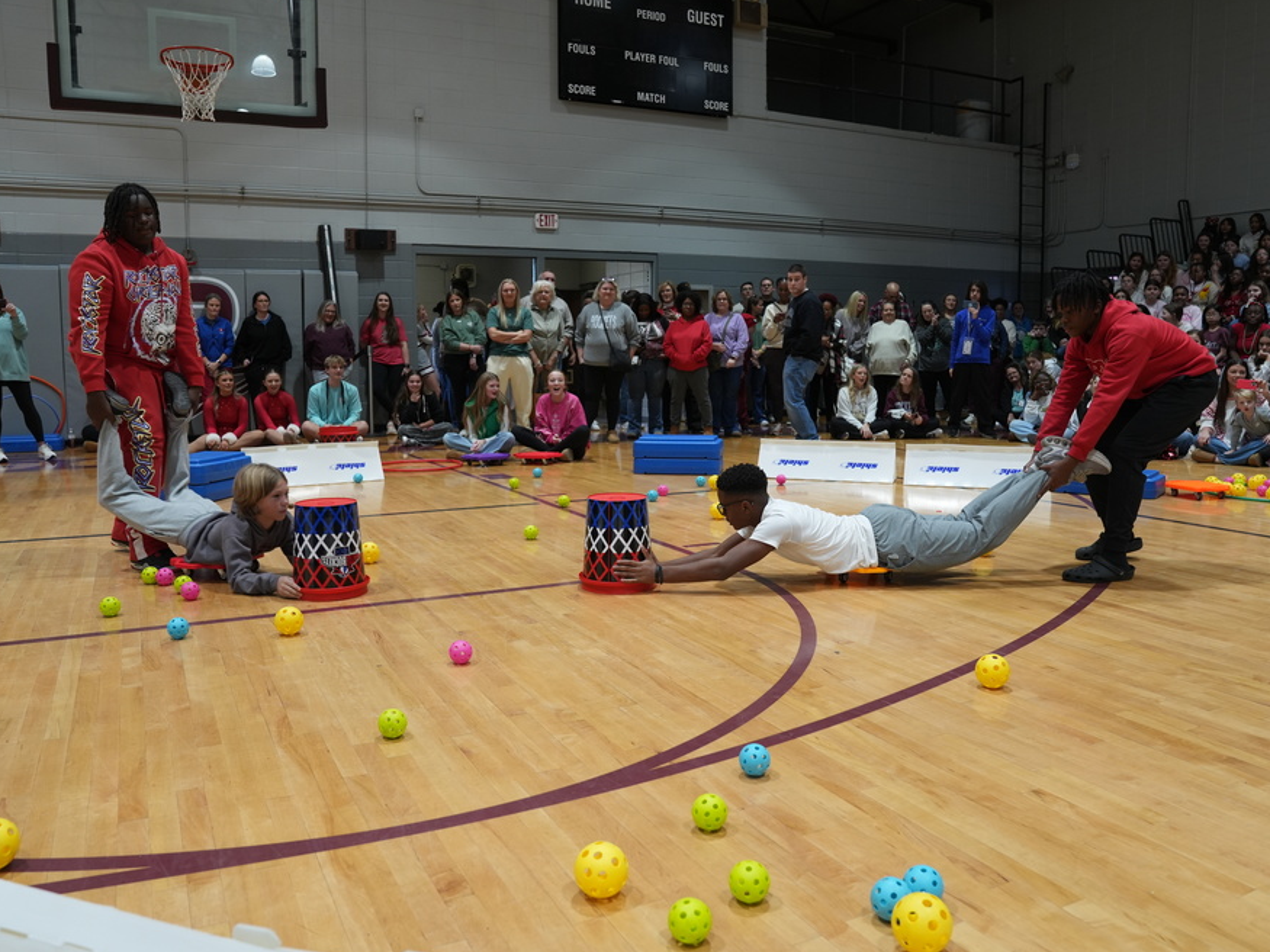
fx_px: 990
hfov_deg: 65.3
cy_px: 464
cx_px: 643
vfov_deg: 51.3
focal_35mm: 27
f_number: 4
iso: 1000
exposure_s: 1/160
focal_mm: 24
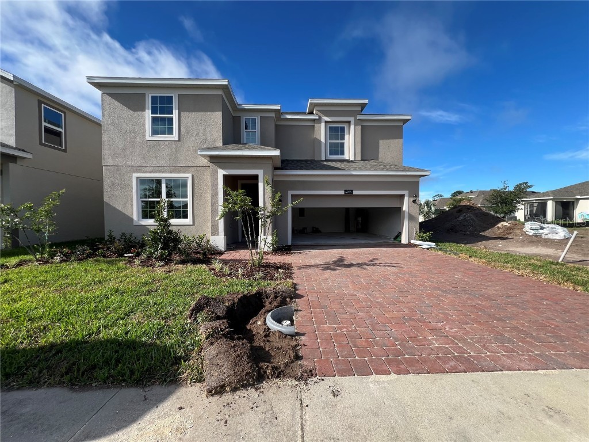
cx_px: 294
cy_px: 221
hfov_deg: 106.2
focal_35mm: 13
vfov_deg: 89.9
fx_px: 221
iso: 32
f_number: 1.8
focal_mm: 1.57
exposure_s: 1/960
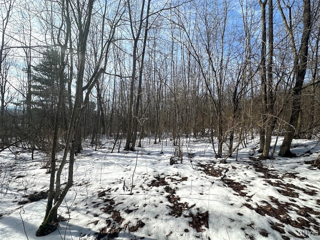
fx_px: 129
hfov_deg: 102.1
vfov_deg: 85.7
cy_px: 120
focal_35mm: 14
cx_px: 160
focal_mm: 2.22
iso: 40
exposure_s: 1/1043
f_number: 2.2
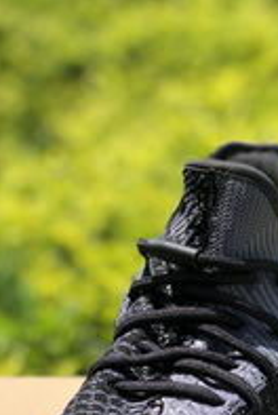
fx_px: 1581
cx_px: -17
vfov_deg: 14.8
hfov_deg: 10.0
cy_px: 376
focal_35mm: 137
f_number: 2.4
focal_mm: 6
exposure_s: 1/762
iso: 16
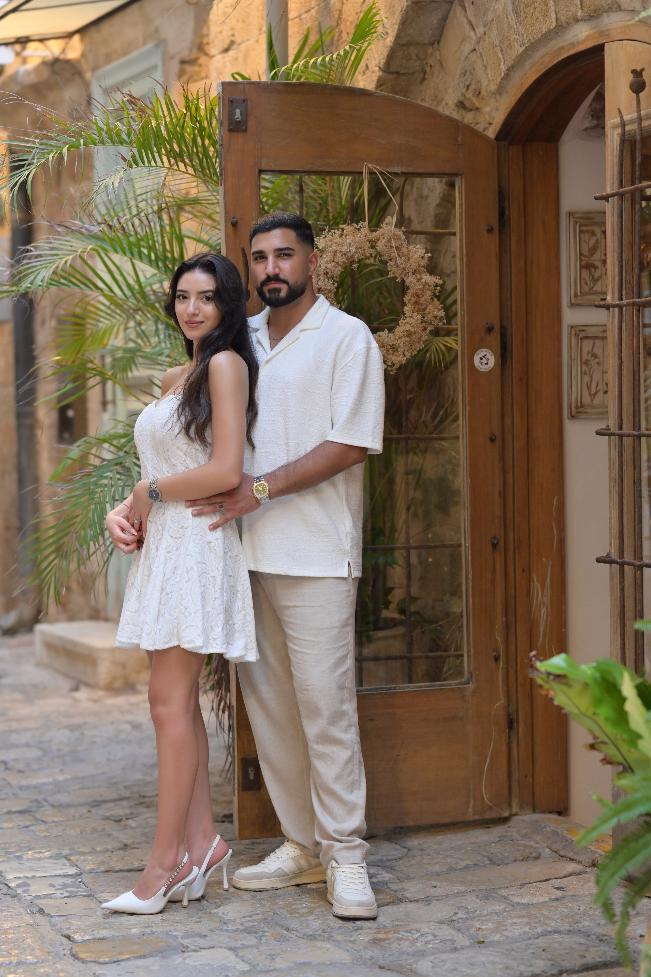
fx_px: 2305
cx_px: 326
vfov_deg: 23.9
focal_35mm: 85
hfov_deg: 16.1
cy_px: 488
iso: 800
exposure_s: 1/160
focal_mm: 85
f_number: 2.5
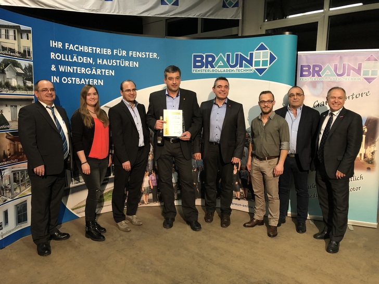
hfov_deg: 63.4
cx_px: 190
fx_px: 307
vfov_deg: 49.7
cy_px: 142
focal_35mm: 28
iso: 80
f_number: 1.8
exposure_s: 1/17
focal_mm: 3.99
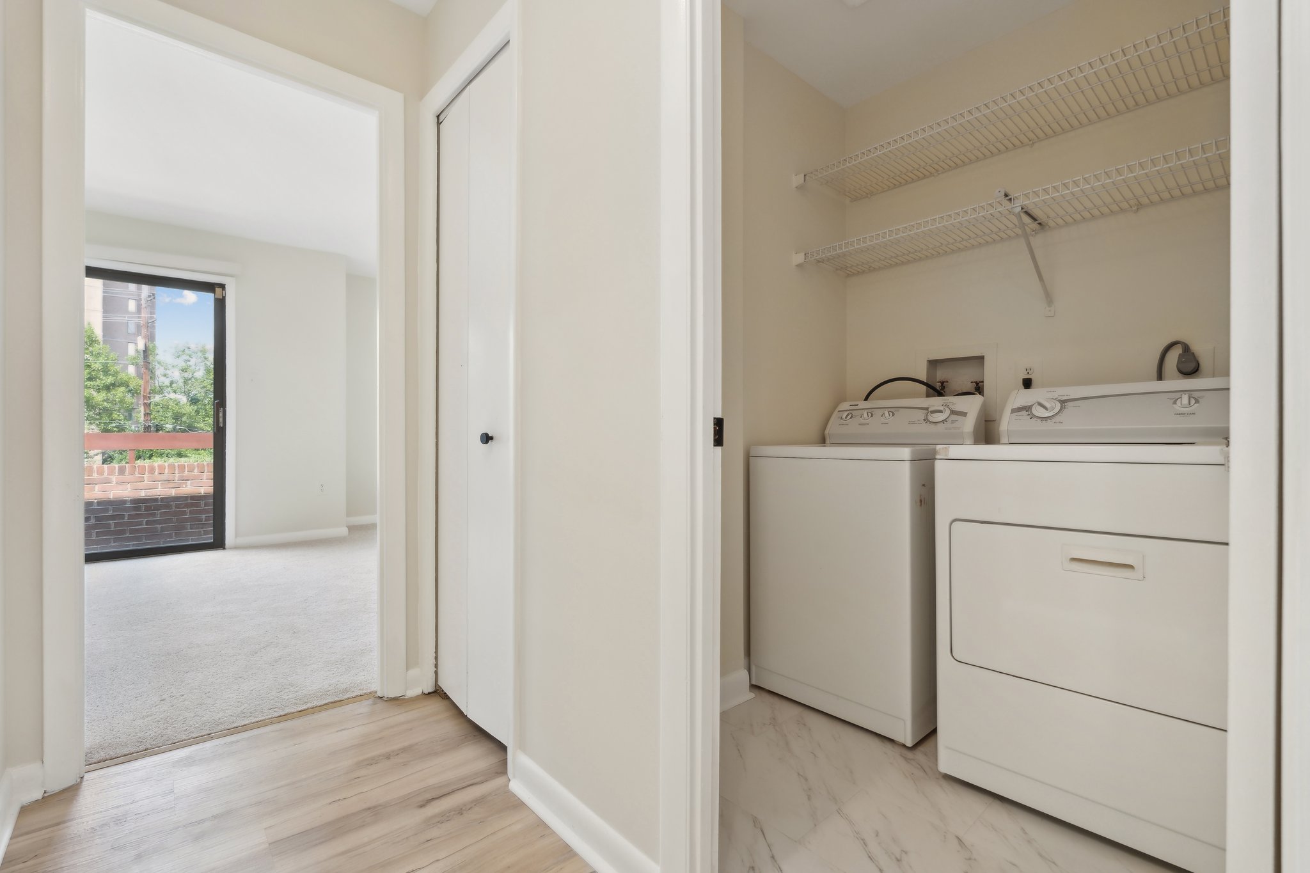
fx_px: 600
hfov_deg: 95.0
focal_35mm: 16
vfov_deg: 72.0
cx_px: 655
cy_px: 436
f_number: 7.1
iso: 200
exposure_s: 1/15
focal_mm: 16.5
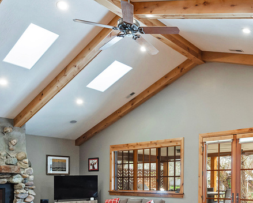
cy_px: 179
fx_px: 262
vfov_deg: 39.5
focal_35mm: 35
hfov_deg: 50.0
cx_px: 181
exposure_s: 1/20
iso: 500
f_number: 7.1
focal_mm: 16
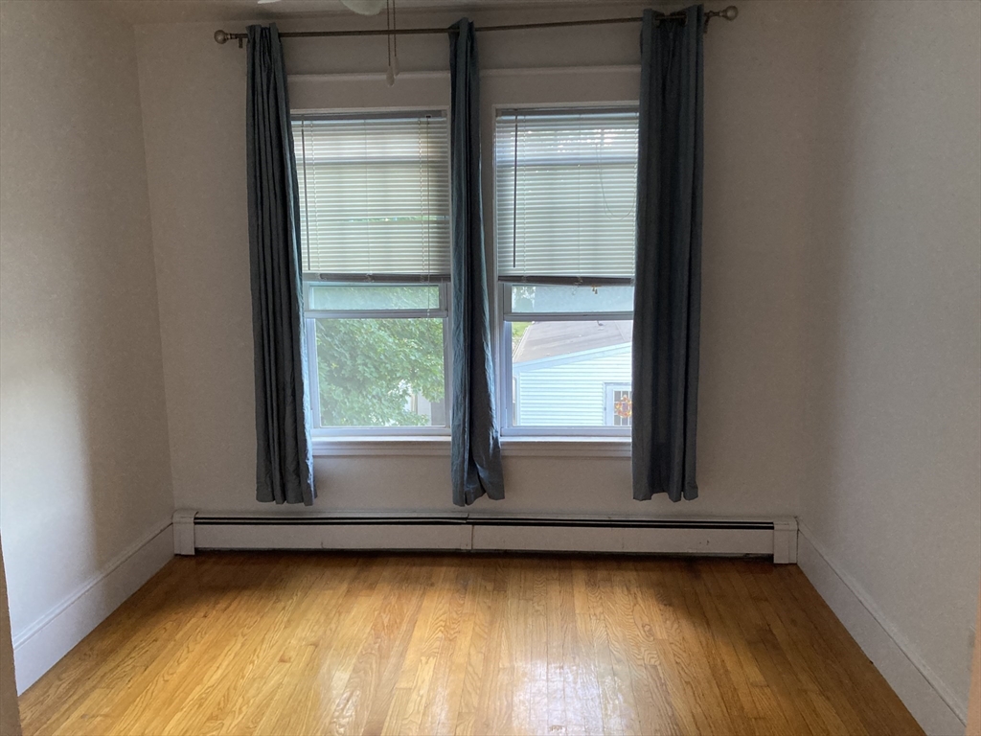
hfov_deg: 63.4
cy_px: 368
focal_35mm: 28
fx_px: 794
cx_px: 490
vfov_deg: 49.7
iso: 250
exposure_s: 1/60
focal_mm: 3.99
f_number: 1.8
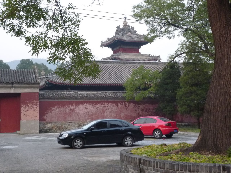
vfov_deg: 26.1
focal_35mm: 56
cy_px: 86
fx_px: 374
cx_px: 116
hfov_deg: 34.3
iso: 400
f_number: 4.4
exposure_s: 1/30
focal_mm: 10
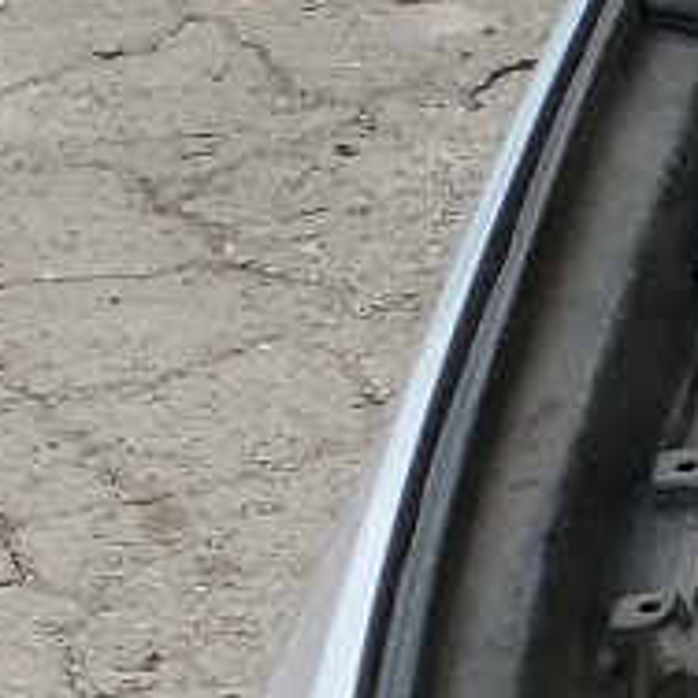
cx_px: 2588
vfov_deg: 8.1
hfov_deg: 7.1
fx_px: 4471
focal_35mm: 196
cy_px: 1804
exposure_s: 1/1250
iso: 50
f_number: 1.5
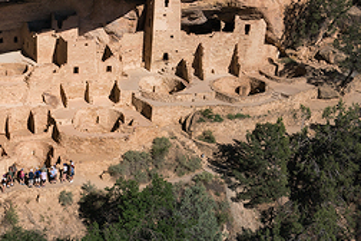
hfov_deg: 25.4
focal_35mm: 77
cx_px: 27
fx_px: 772
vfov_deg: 17.6
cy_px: 67
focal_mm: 35
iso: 200
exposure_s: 1/60
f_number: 20
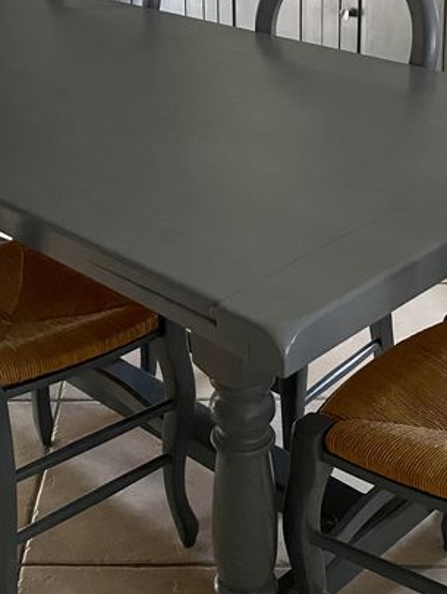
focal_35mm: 64
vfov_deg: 29.5
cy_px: 105
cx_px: 171
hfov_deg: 22.9
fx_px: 1101
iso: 640
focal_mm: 4.25
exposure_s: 1/38
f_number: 1.8
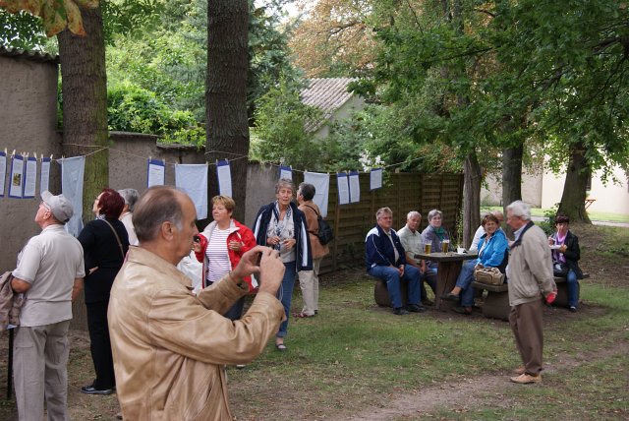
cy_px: 210
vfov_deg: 25.8
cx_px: 314
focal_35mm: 52
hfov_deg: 37.8
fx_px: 918
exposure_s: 1/60
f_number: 5
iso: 160
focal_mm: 35
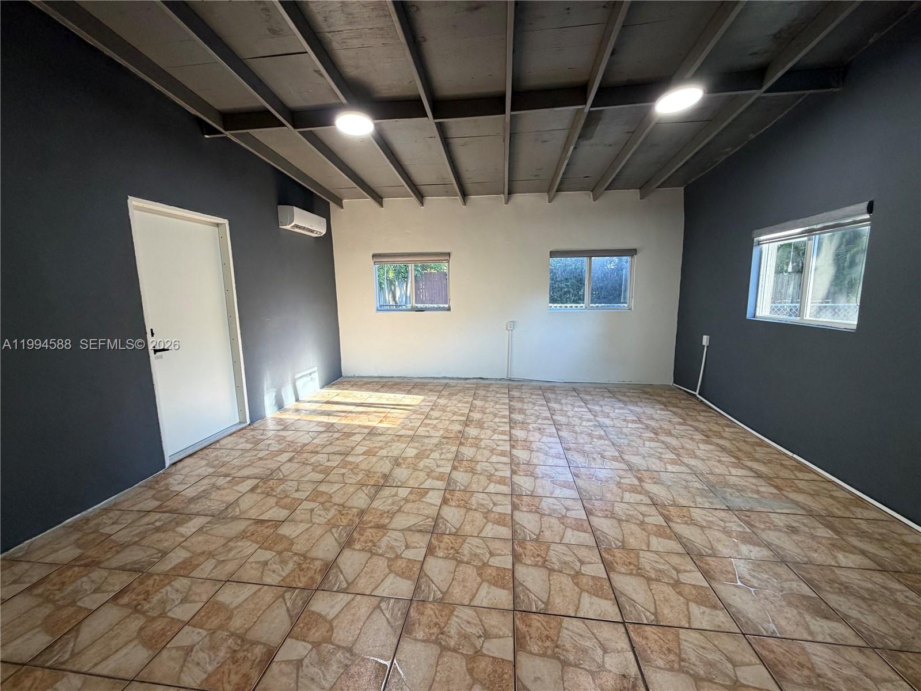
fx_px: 372
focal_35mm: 14
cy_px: 346
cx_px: 460
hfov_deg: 102.1
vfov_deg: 85.7
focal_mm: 2.22
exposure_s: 1/60
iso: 200
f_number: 2.2
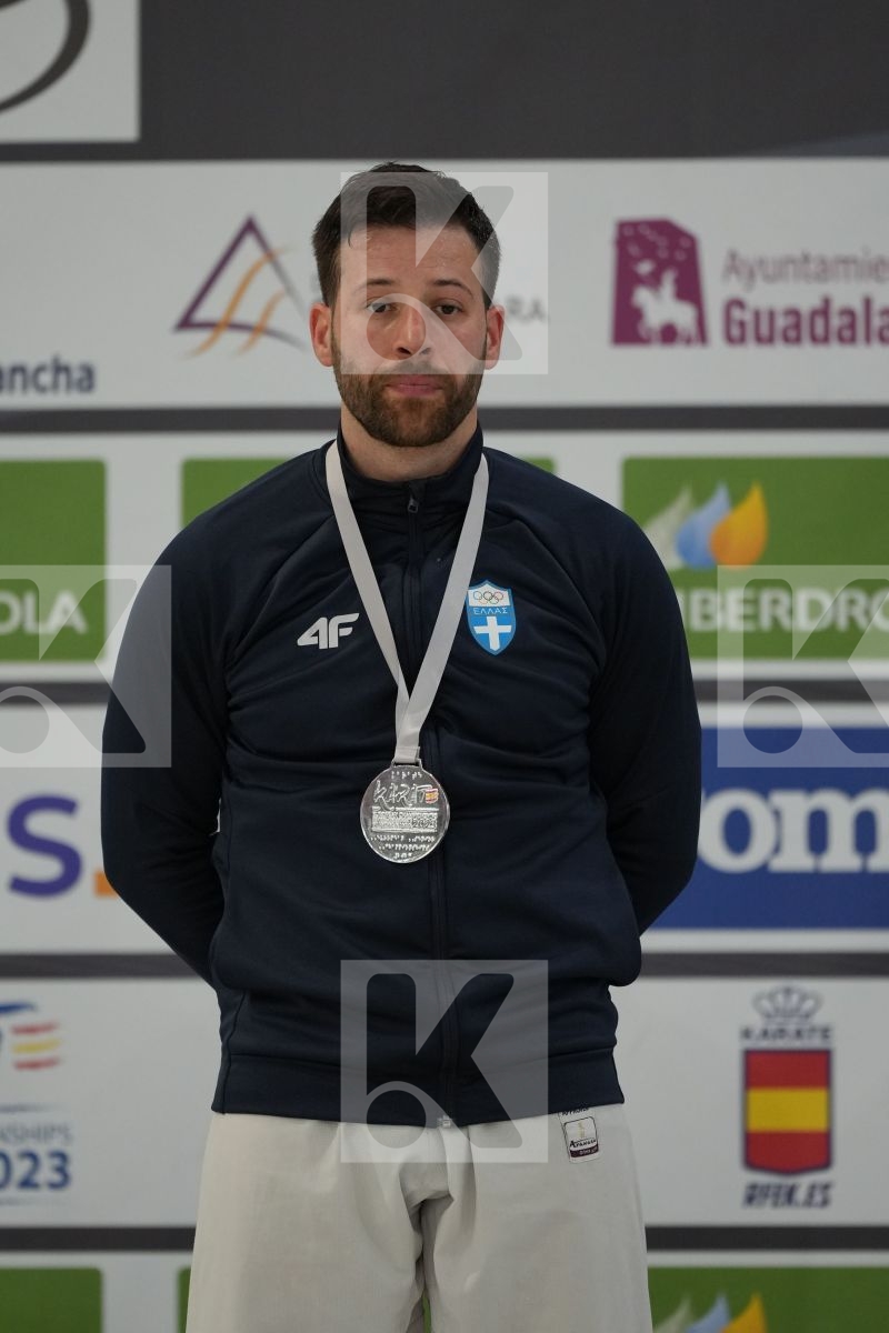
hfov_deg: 4.6
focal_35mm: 300
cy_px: 666
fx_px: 11112
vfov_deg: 6.9
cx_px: 444
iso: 1600
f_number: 2.8
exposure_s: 1/500
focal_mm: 200
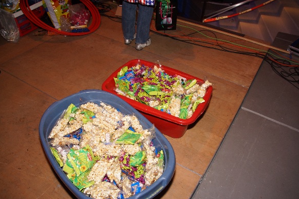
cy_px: 98
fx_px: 257
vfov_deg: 42.3
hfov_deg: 60.3
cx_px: 150
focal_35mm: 31
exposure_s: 1/60
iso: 320
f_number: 3.5
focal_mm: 20
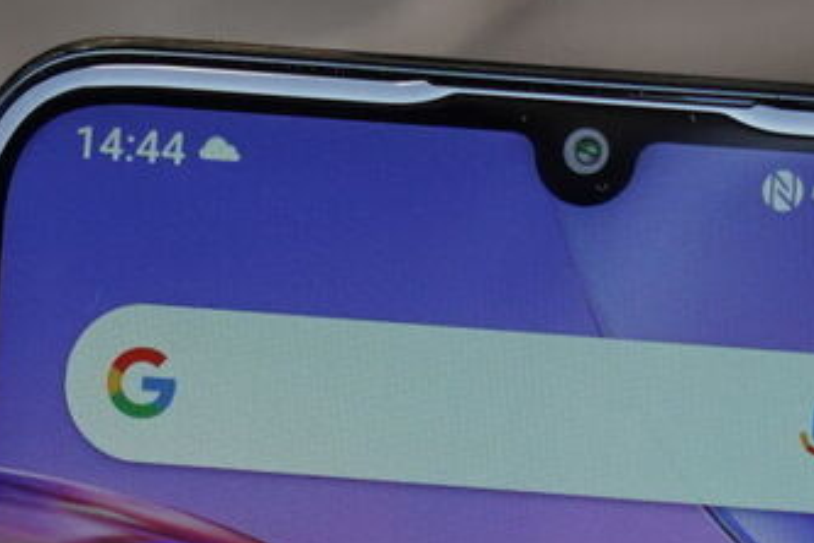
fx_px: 6783
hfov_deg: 6.9
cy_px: 1433
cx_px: 565
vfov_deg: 4.5
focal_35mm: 300
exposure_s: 1/160
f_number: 7.1
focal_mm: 52
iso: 640
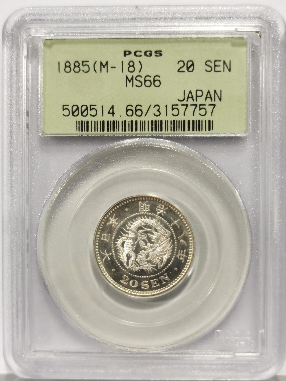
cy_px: 190
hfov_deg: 27.0
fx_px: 595
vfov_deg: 35.5
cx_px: 143
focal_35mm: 54
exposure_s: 1/100
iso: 125
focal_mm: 5.56
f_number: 16
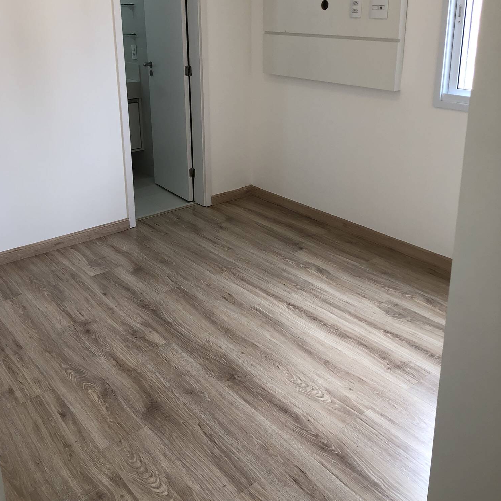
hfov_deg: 48.4
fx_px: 557
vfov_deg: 47.9
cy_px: 182
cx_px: 245
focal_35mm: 34
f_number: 1.8
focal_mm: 4
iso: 32
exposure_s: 1/120
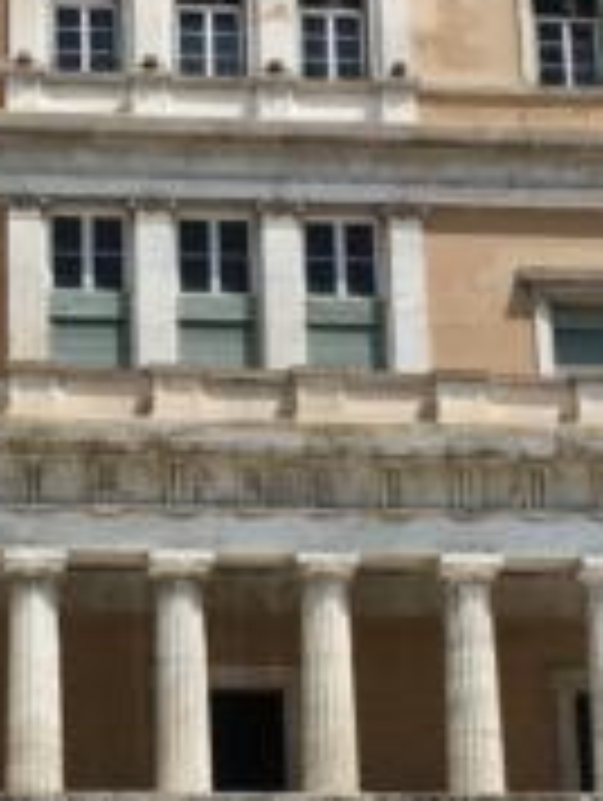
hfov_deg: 14.2
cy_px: 580
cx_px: 148
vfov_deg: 18.8
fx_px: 2410
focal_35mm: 104
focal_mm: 4.15
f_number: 2.2
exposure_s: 1/5128
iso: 40
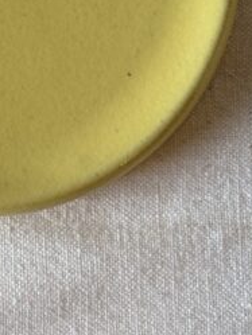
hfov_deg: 8.8
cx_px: -16
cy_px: -28
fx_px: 1620
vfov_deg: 11.7
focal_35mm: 167
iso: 32
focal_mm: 5.96
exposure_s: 1/50
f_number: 1.6
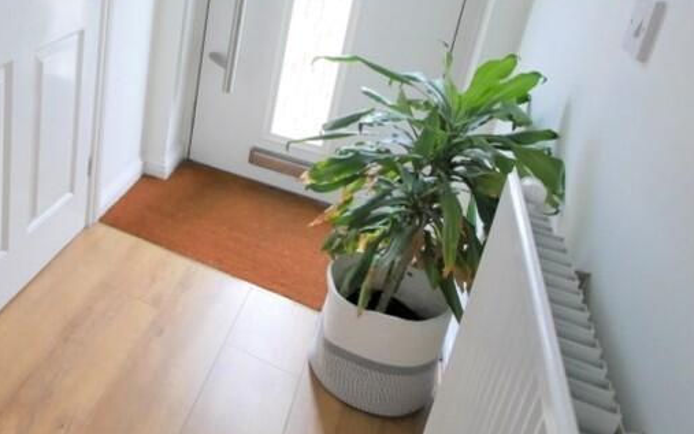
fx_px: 567
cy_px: 53
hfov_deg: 51.8
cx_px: 18
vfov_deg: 39.2
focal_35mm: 30
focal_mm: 7
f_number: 4
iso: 800
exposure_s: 1/60
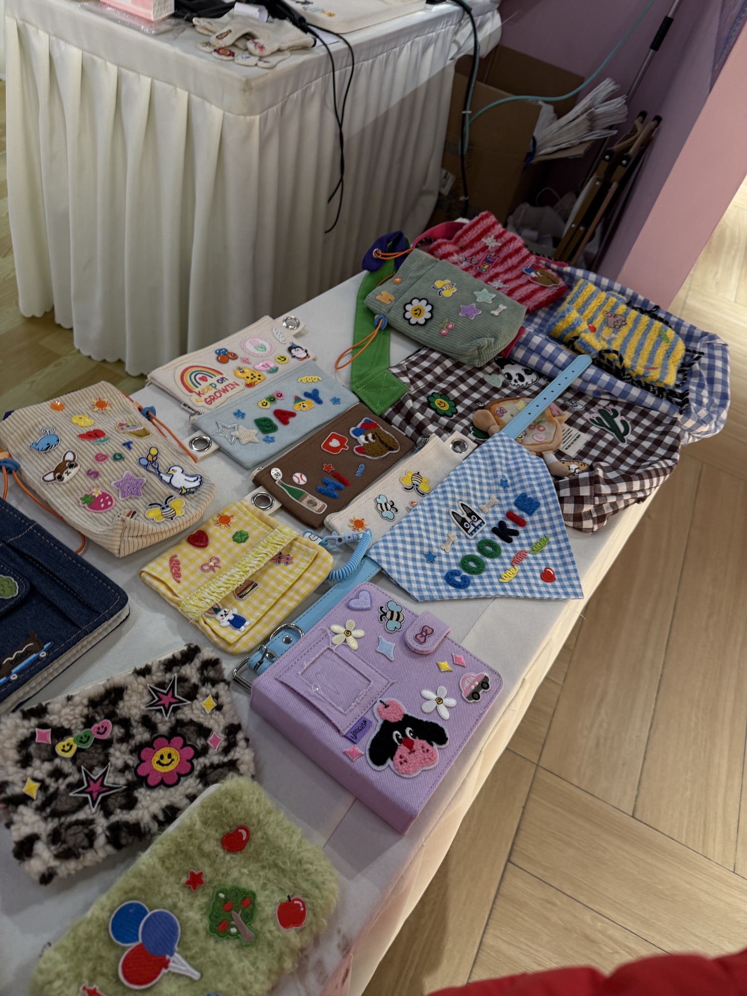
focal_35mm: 24
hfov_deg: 56.8
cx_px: 374
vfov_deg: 71.6
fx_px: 691
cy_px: 498
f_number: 1.78
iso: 125
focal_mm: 6.76
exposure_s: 1/50
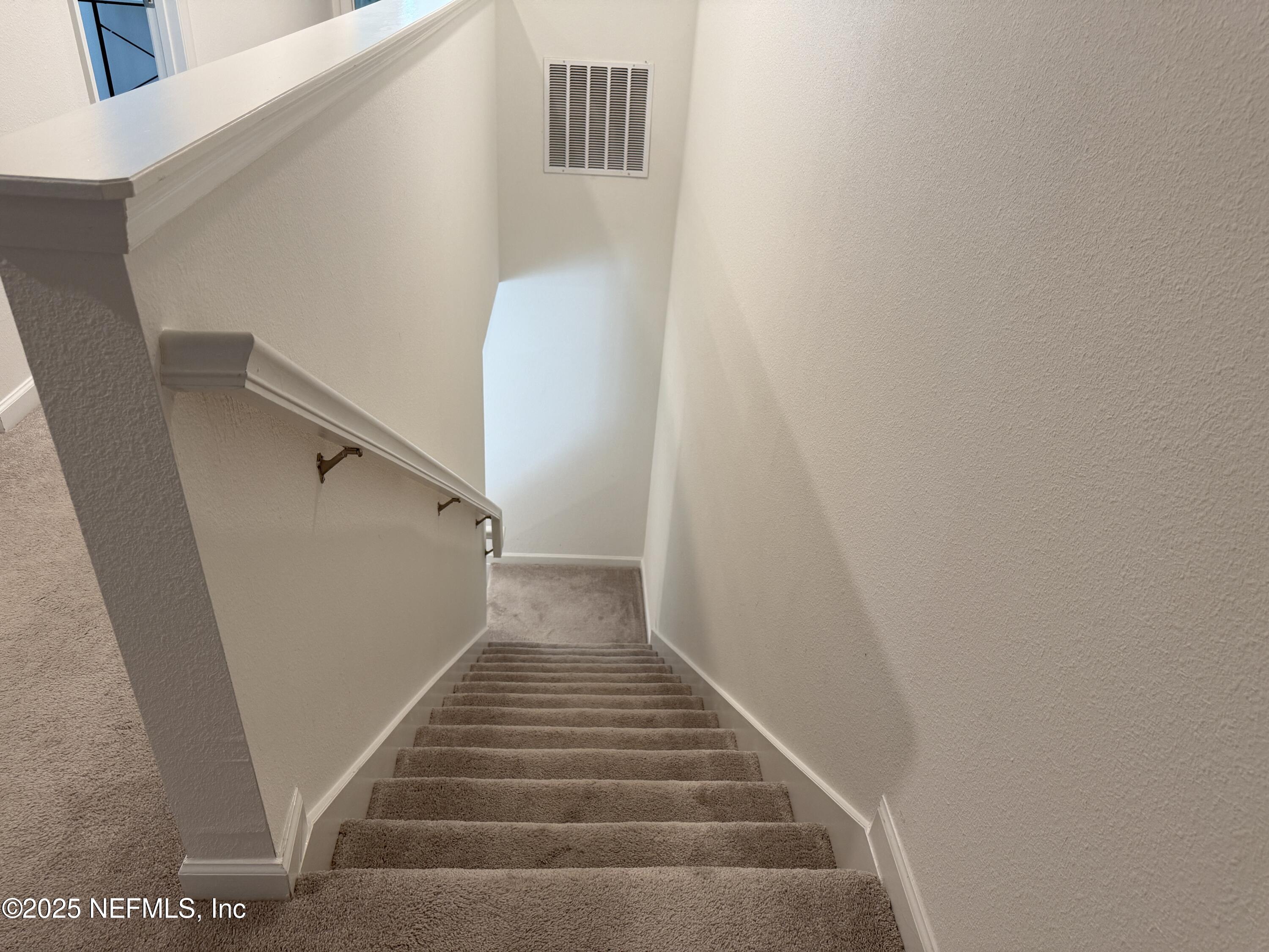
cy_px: 476
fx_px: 880
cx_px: 634
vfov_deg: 56.8
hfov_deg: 71.6
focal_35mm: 24
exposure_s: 1/120
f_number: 1.78
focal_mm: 6.76
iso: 200
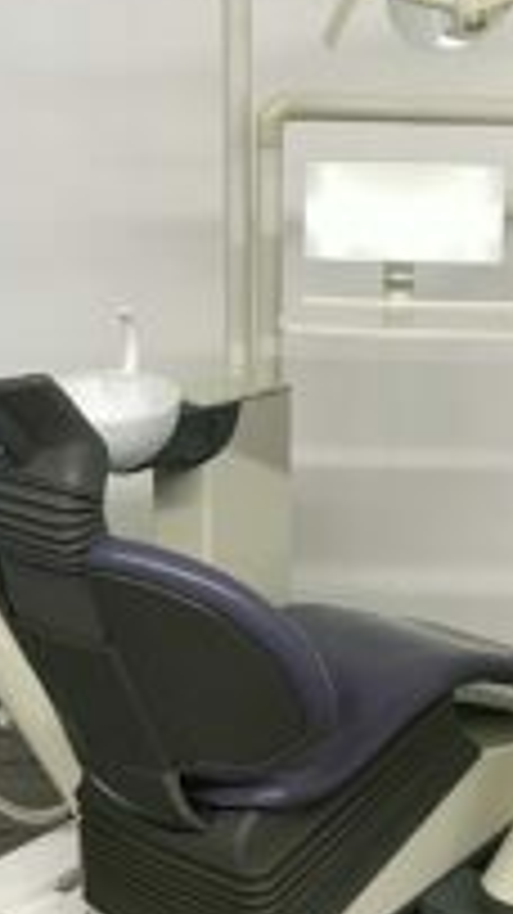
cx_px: 349
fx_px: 1332
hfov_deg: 21.7
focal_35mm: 55
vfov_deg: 37.7
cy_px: 543
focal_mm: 3.99
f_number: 1.8
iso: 32
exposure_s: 1/25
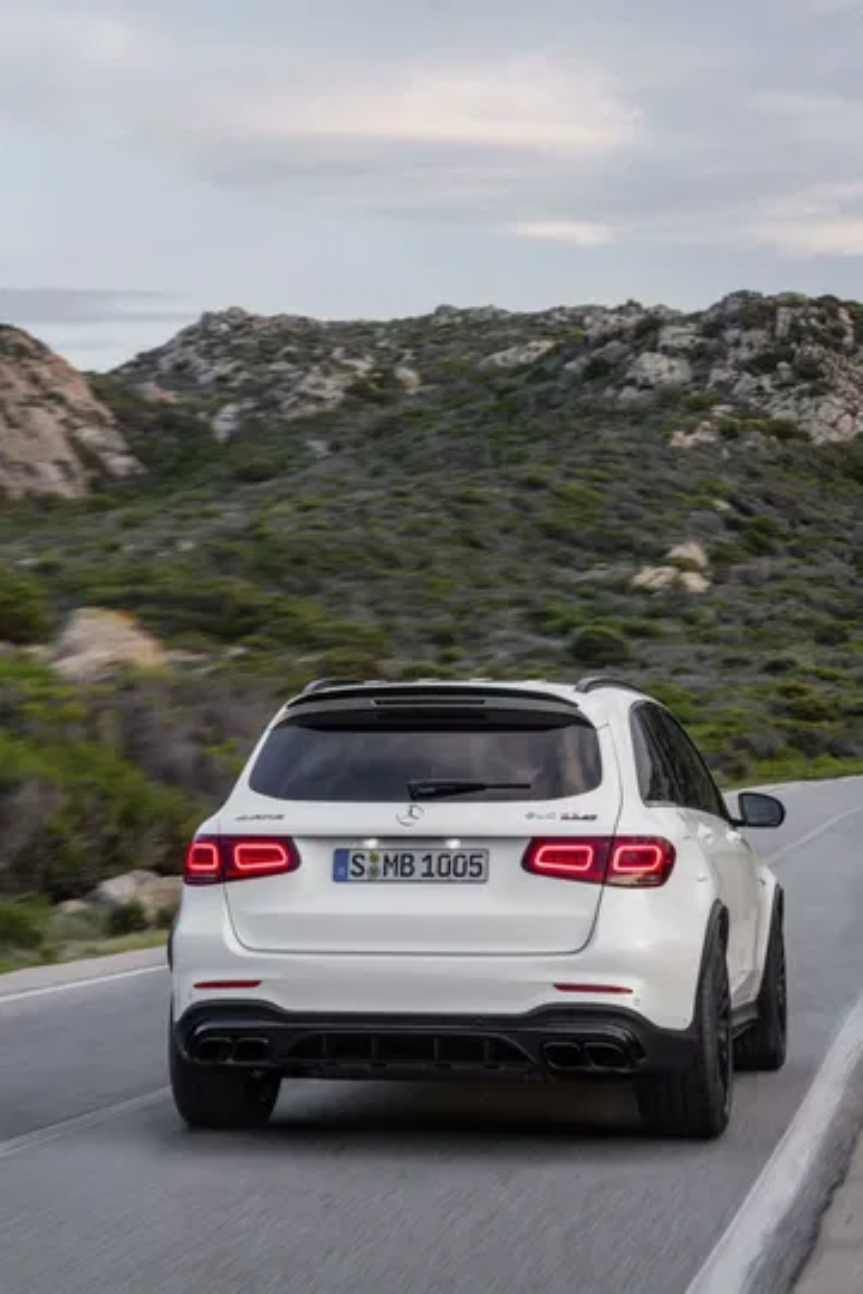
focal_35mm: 90
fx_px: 3236
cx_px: 432
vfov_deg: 22.6
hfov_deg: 15.2
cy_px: 647
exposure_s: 1
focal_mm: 90
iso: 100
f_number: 22
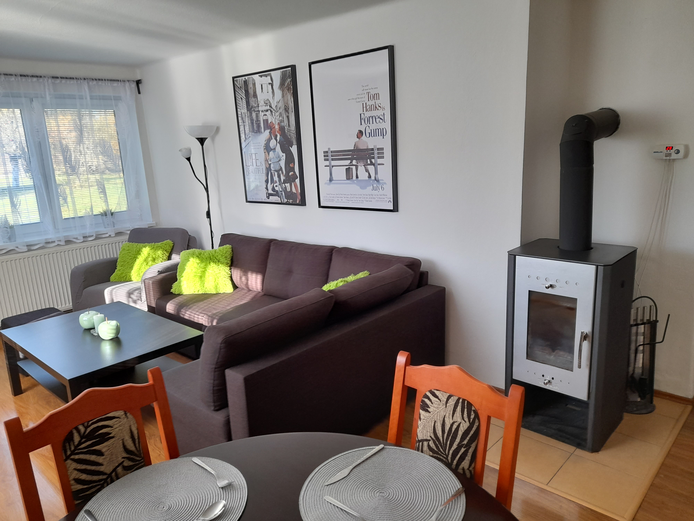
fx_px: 501
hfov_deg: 69.4
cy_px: 260
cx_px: 347
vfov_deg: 54.9
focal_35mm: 25
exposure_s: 1/60
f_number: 2
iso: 80
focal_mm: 4.6
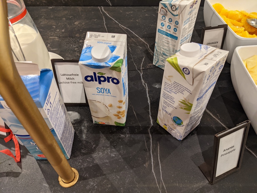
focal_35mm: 27
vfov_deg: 51.4
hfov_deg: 65.3
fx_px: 200
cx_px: 128
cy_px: 96
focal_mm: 4.38
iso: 115
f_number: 1.73
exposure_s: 1/50
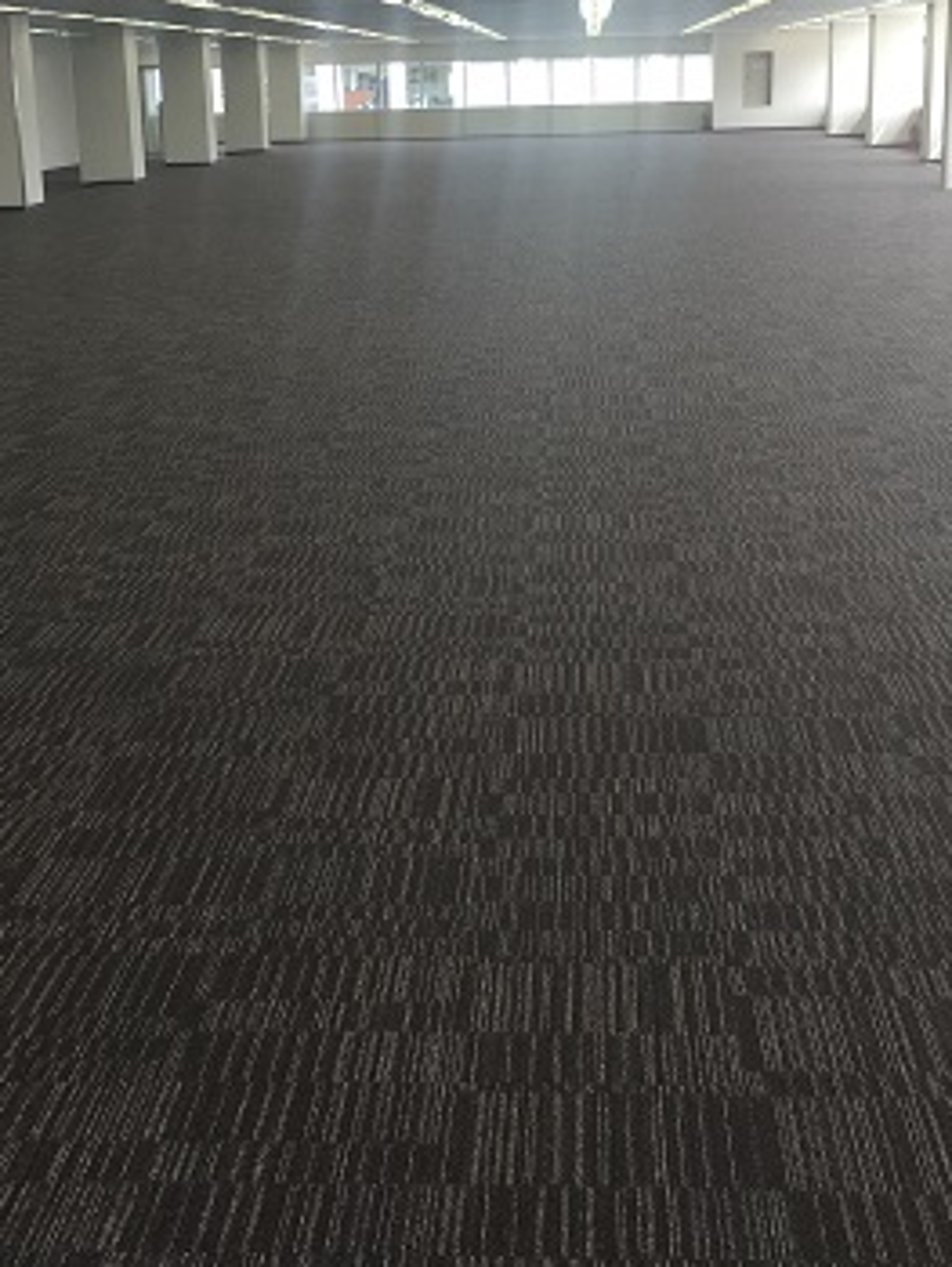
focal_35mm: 53
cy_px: 605
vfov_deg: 36.1
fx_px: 1941
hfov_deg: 27.6
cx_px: 452
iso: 32
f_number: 2.2
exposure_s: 1/60
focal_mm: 4.15
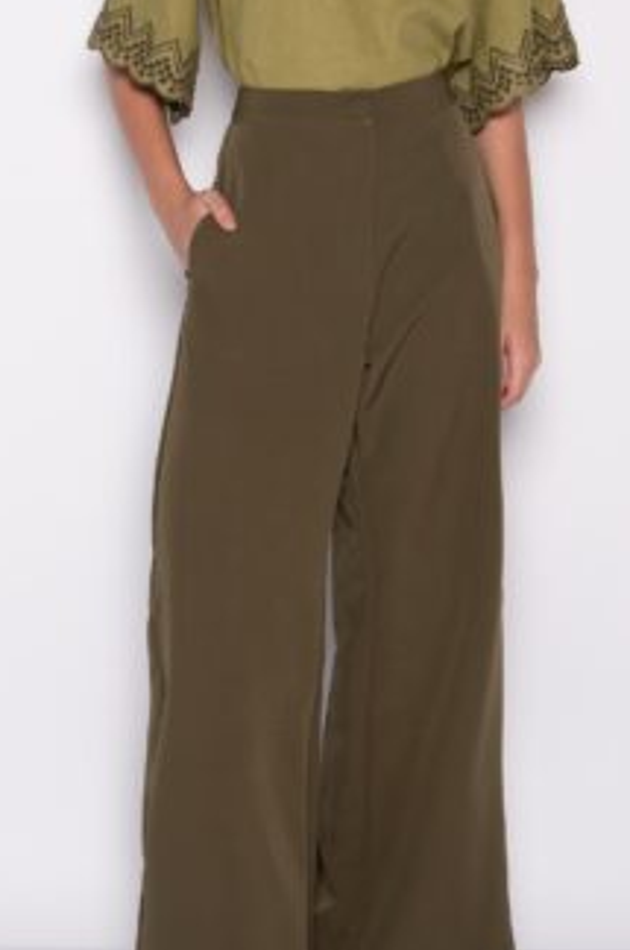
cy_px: 259
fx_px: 2054
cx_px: 314
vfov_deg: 25.8
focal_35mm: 78
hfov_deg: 17.4
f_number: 7.1
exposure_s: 1/160
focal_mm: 42
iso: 200
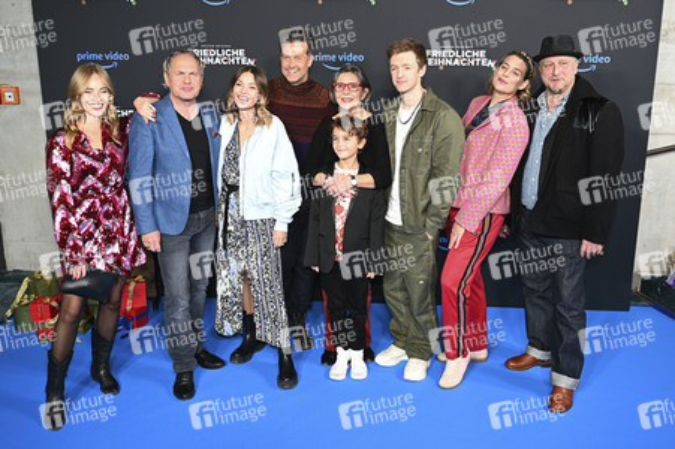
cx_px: 338
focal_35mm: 31
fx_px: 581
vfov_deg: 42.3
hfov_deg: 60.3
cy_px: 224
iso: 500
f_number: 2.8
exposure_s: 1/125
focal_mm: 31
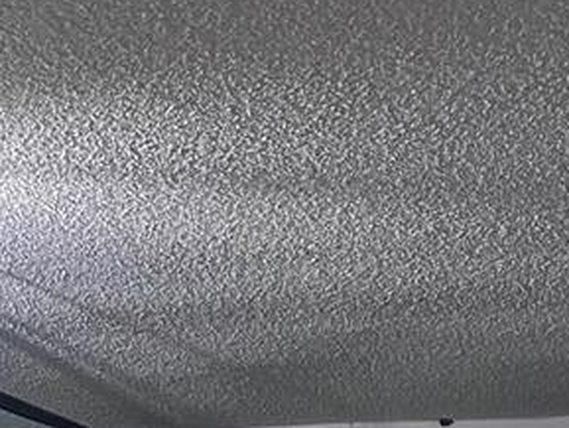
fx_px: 1776
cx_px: 159
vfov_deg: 12.0
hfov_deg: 18.1
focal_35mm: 108
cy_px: 903
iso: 500
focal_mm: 5.7
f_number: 1.5
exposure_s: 1/60
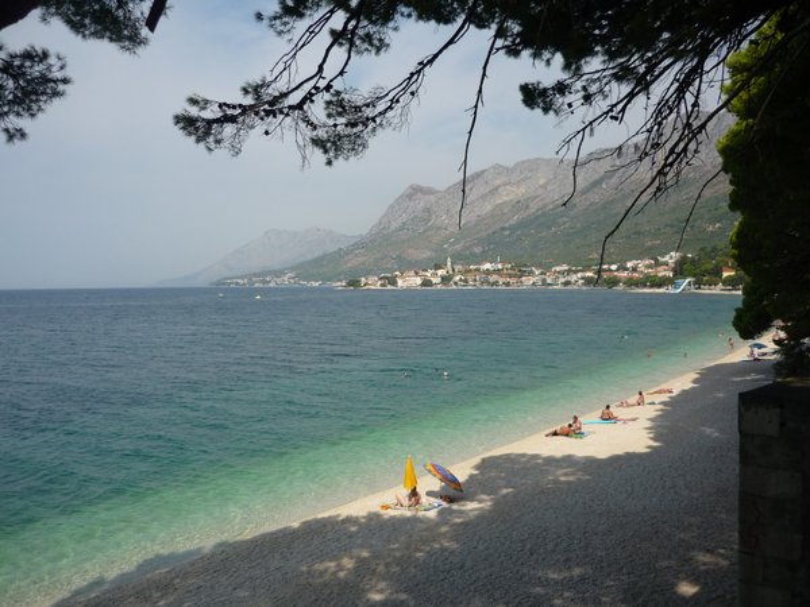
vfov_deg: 42.9
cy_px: 304
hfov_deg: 55.4
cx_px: 405
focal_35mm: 33
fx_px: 772
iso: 100
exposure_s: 1/320
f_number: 8
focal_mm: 5.5
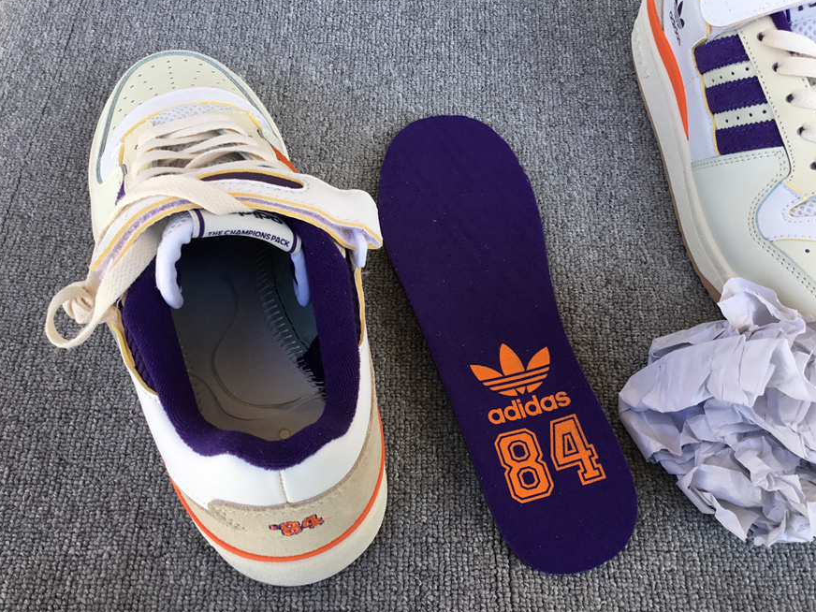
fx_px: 754
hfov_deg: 56.8
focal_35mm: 32
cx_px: 415
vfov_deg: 44.2
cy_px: 303
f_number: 2.4
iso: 25
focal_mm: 3.3
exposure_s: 1/130
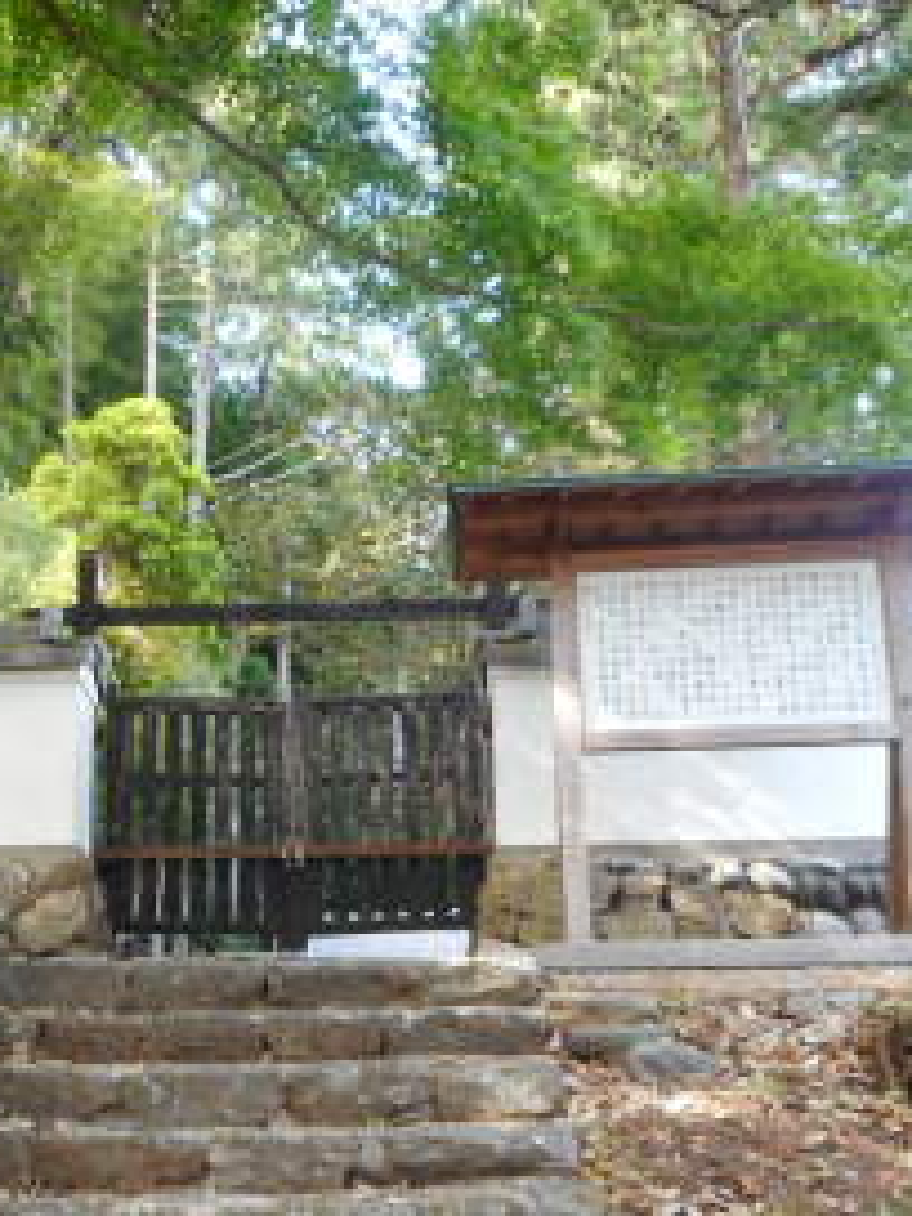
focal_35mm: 46
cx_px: 259
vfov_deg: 40.9
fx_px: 1616
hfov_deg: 31.1
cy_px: 767
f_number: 3.7
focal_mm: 4.5
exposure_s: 1/30
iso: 250
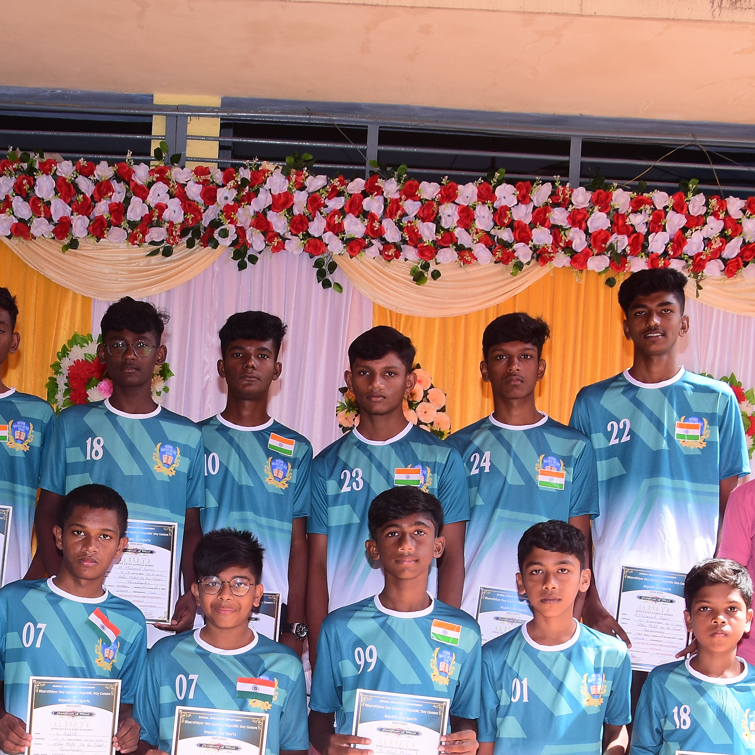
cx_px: 207
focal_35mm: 70
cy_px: 623
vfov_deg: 24.2
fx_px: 1727
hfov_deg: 24.4
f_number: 7.1
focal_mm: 22
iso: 320
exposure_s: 1/125
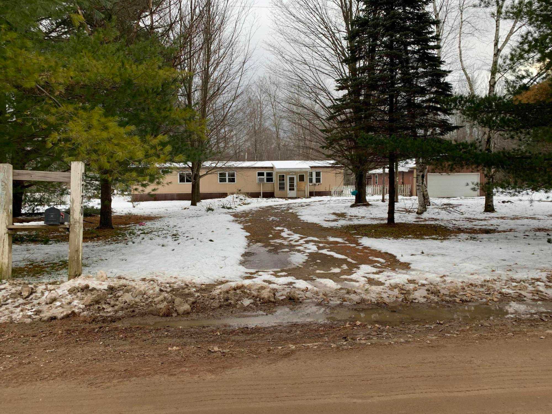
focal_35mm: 26
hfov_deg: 67.3
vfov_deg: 53.1
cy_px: 207
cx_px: 276
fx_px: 415
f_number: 1.8
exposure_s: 1/121
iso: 32
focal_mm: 4.25
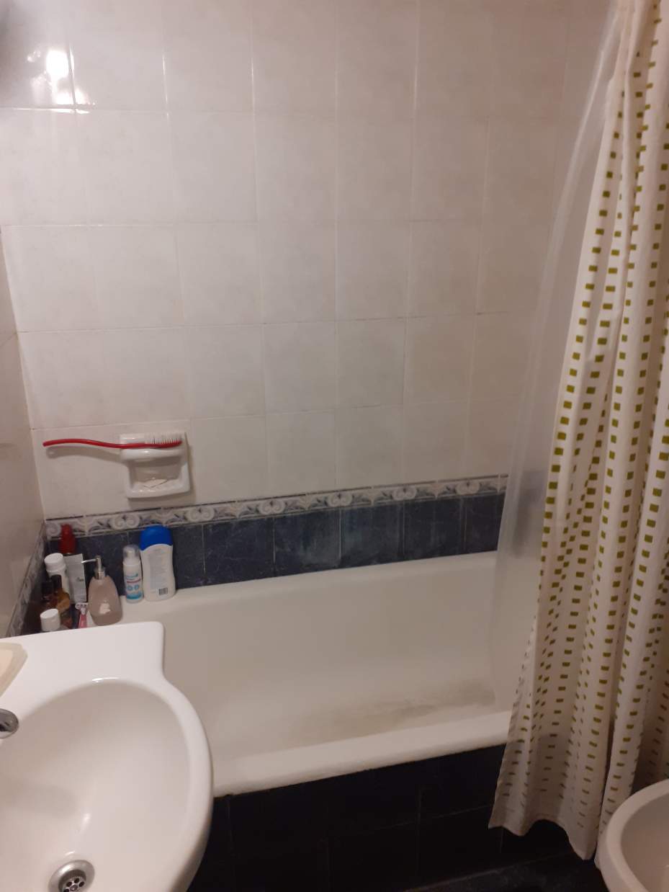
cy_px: 446
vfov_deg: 65.3
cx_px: 334
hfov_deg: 51.4
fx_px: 696
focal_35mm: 27
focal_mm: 3.6
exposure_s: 1/33
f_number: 1.9
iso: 200
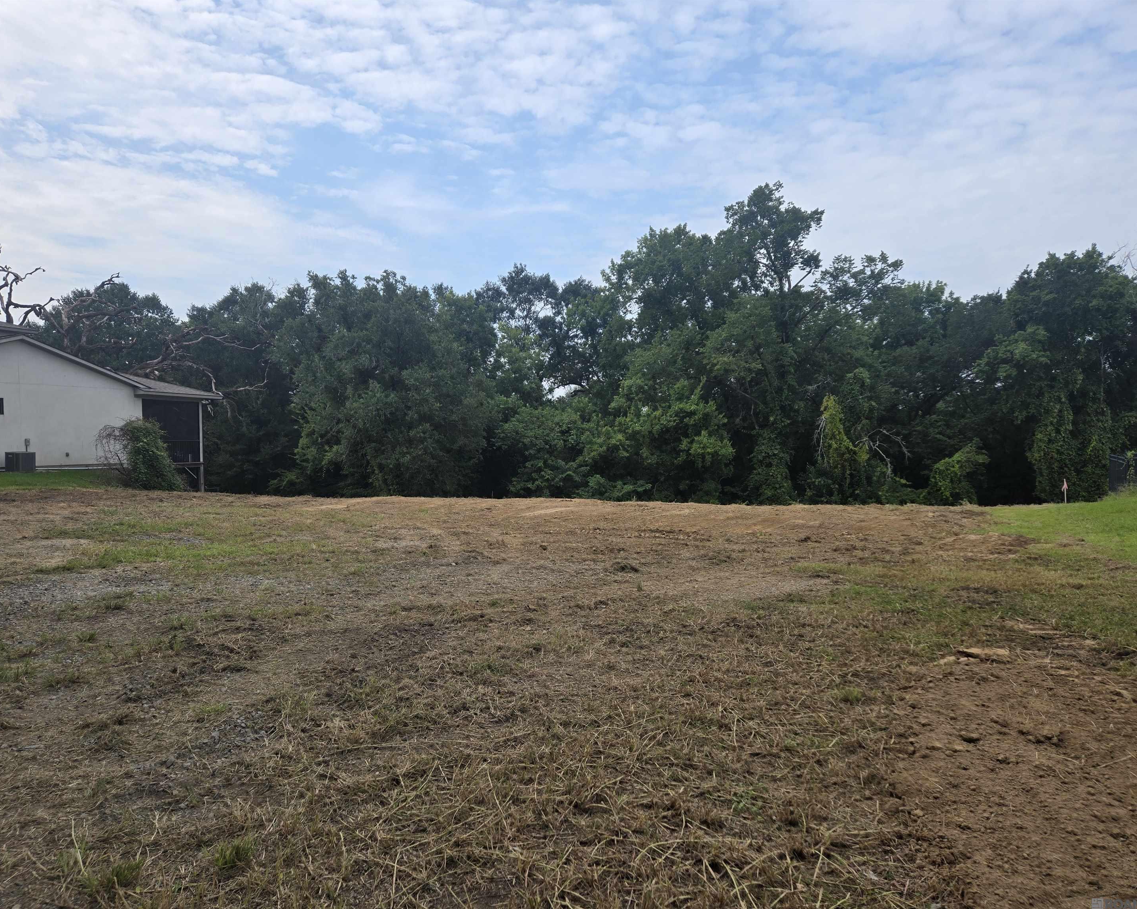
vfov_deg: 58.8
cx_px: 561
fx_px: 808
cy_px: 454
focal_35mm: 24
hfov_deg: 70.3
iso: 25
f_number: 1.8
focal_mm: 5.4
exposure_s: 1/1173
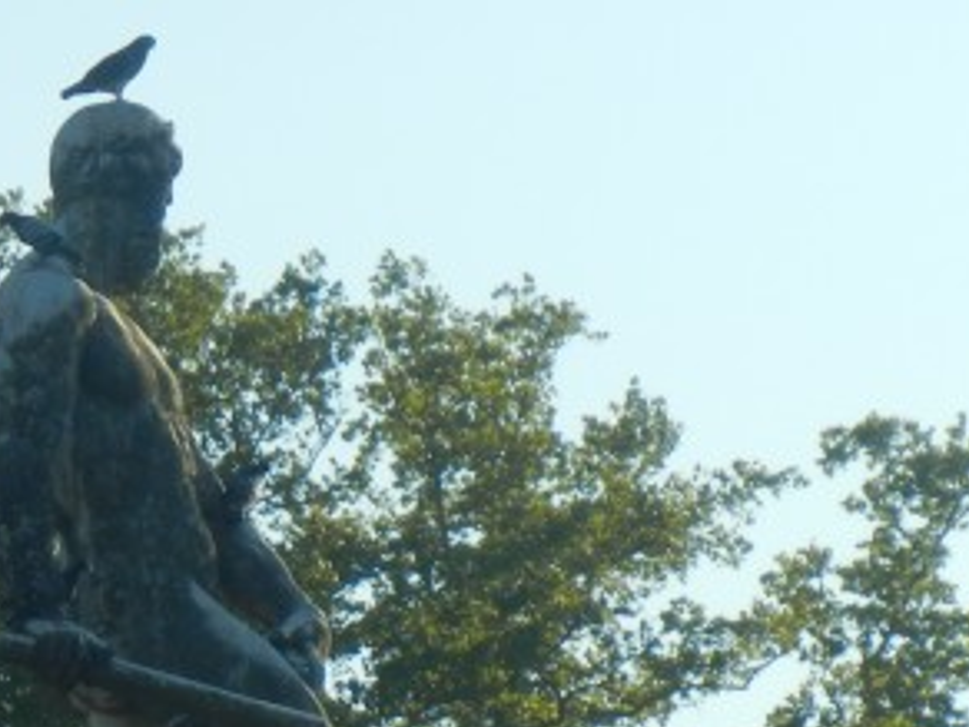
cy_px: 953
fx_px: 13073
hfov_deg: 4.2
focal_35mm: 467
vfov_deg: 3.2
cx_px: 329
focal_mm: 24
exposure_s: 1/651
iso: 160
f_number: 4.6
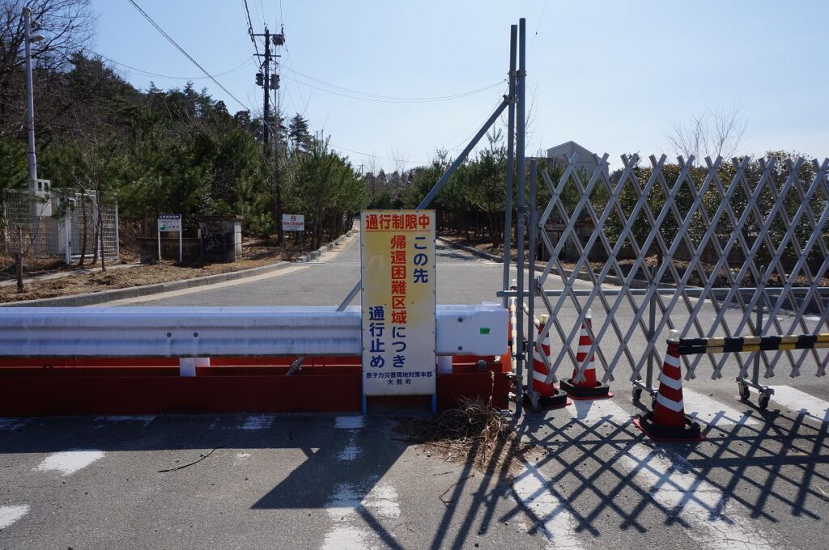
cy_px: 275
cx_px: 414
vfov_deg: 53.0
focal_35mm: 24
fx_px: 552
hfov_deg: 73.8
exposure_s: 1/200
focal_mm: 16
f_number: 16
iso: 200
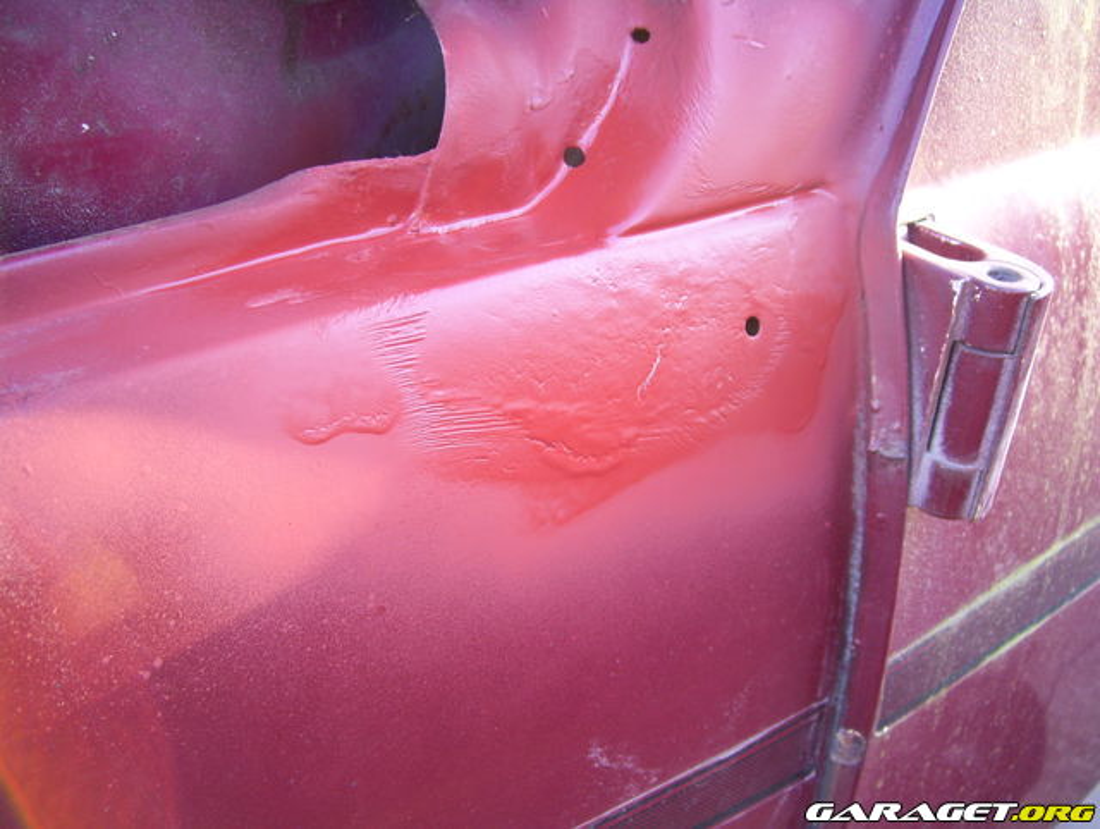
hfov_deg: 51.3
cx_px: 550
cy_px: 414
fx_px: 1146
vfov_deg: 39.8
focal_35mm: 36
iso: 100
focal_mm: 6
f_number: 2.7
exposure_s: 1/30
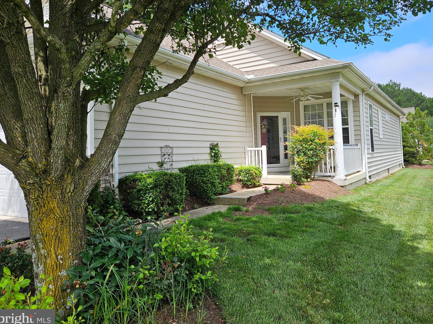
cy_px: 139
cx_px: 247
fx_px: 338
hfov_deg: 65.0
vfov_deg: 51.2
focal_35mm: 27
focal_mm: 5.4
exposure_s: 1/1067
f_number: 1.8
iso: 25
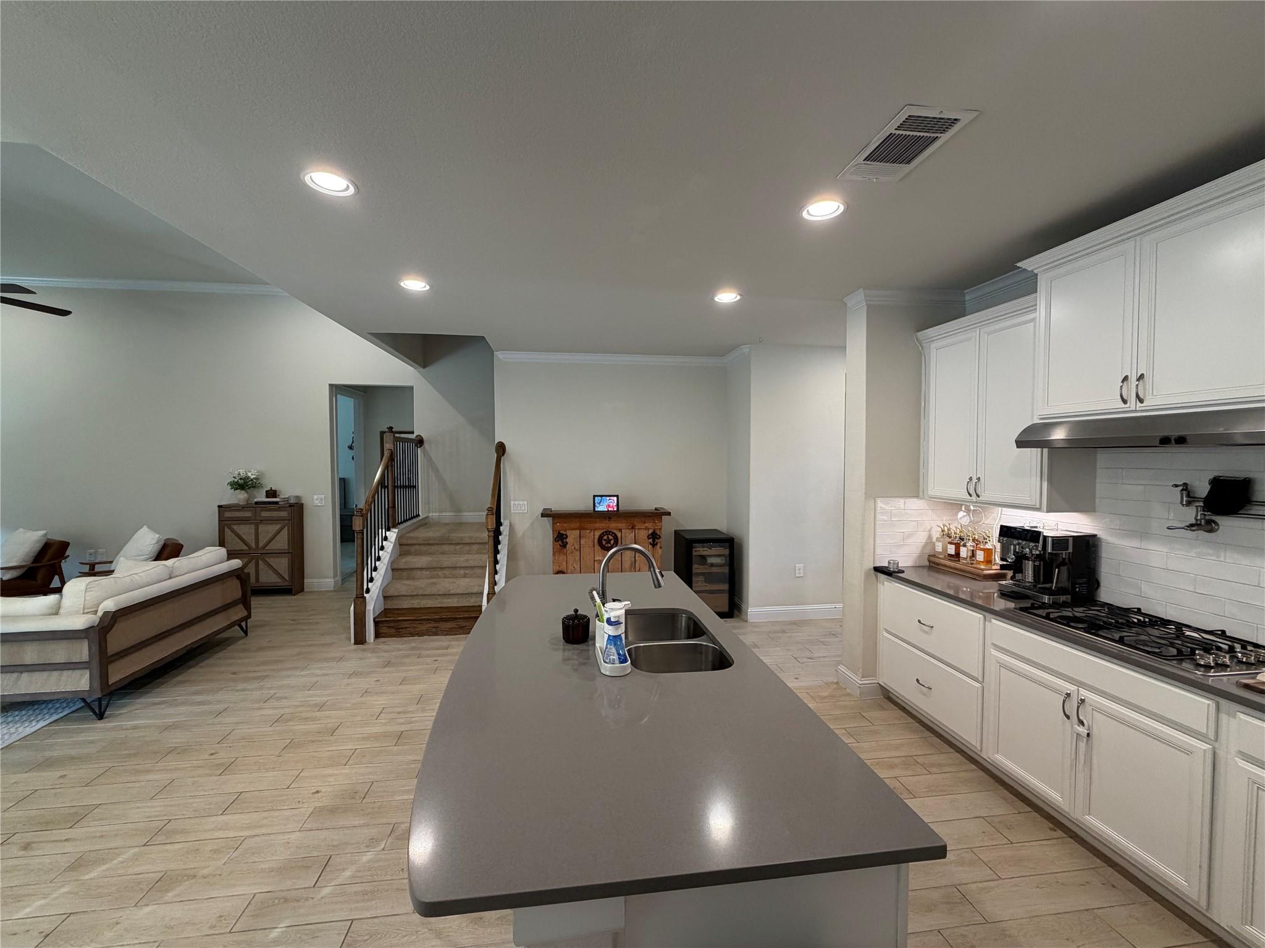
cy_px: 474
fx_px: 512
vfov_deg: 85.7
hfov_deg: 102.1
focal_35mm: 14
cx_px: 632
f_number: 2.2
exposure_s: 1/60
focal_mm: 2.22
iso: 200
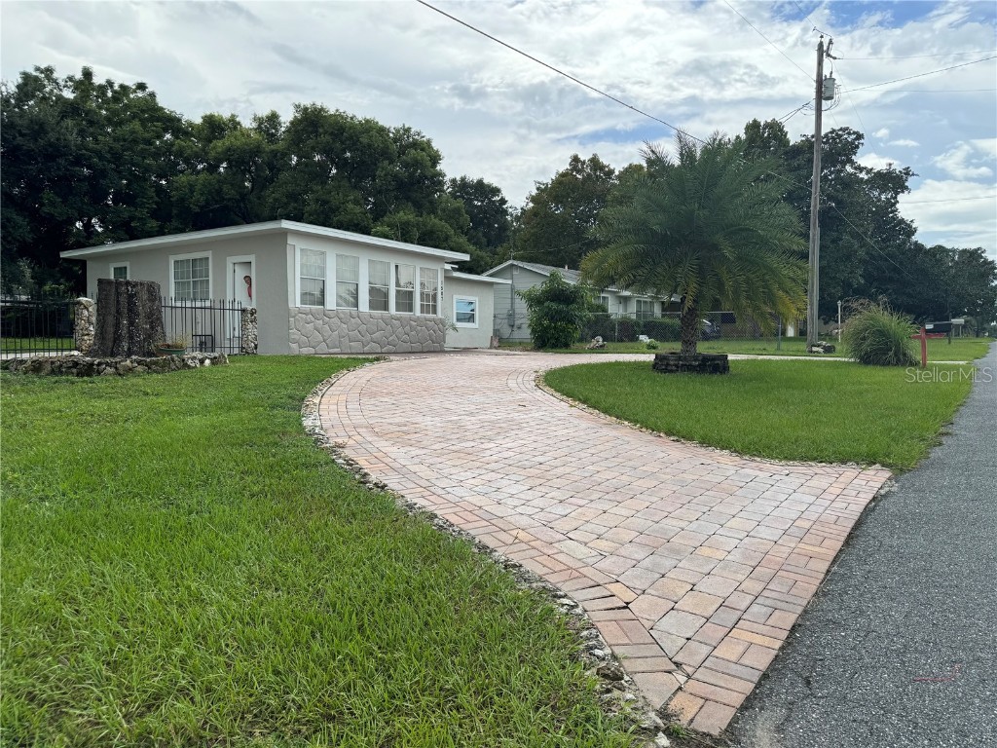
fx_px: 691
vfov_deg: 56.8
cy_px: 374
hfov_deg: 71.6
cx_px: 498
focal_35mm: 24
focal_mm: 6.76
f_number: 1.78
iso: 80
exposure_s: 1/1678
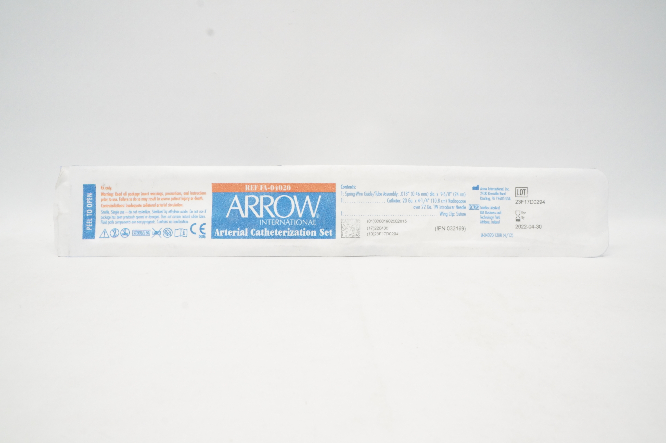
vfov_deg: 47.8
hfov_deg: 67.4
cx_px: 333
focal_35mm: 27
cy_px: 222
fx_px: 499
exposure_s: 1/30
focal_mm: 18
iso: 1600
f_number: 13
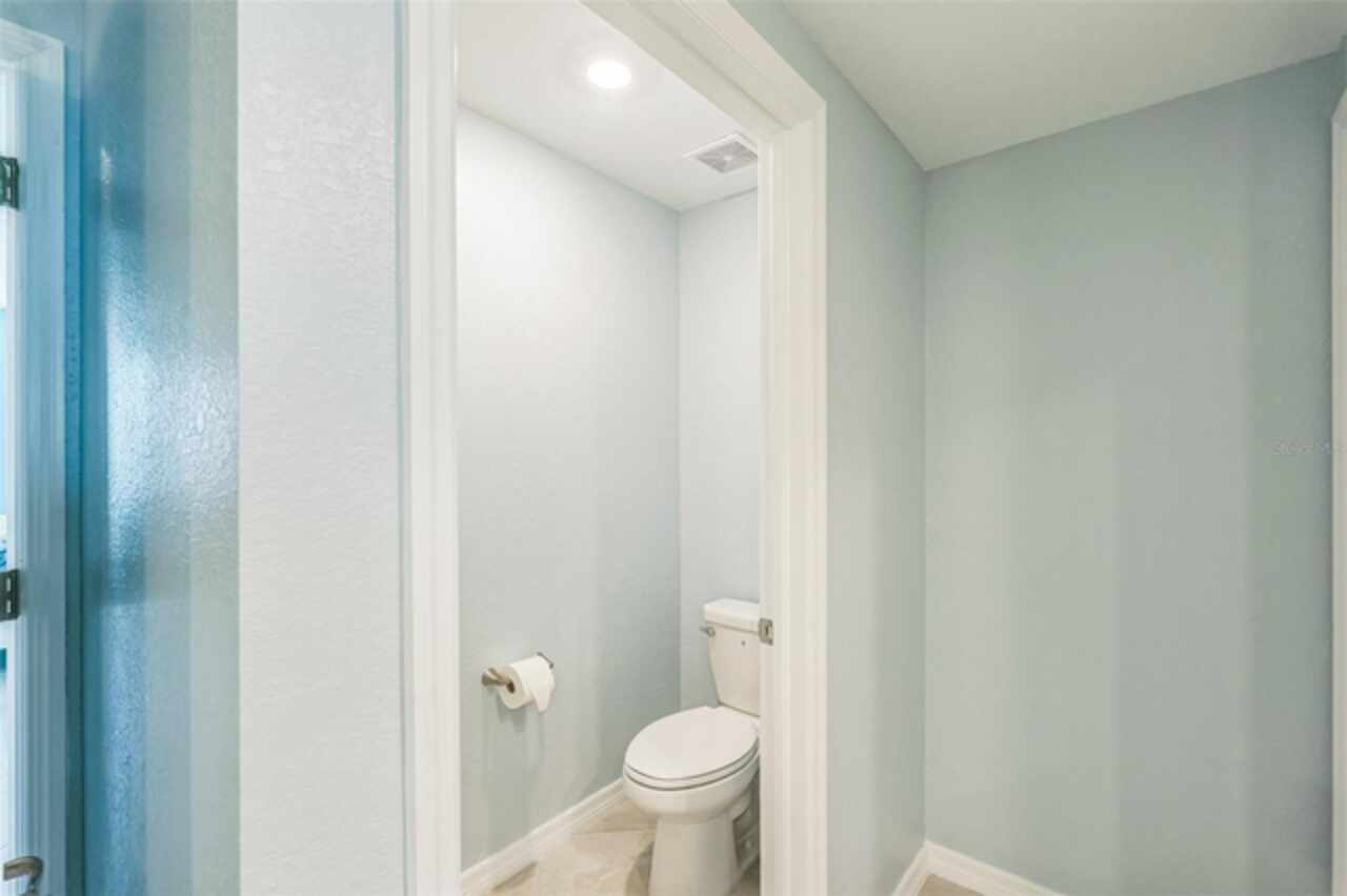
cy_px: 448
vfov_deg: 73.7
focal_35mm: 16
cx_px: 674
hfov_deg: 96.8
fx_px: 598
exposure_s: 1/15
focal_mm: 16
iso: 400
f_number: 8
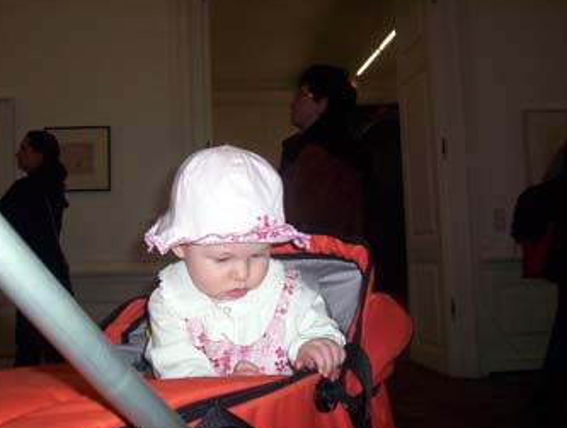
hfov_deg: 46.7
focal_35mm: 40
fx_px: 656
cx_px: 272
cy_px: 215
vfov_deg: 36.1
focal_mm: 4.99
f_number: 4.5
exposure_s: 1/60
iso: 140
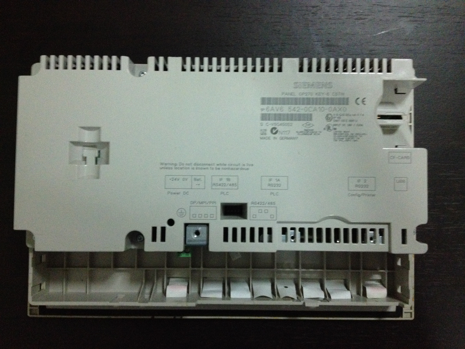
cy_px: 174
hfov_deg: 52.6
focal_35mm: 35
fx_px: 470
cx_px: 232
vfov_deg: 40.7
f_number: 2.4
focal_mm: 4.28
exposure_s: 1/17
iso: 400
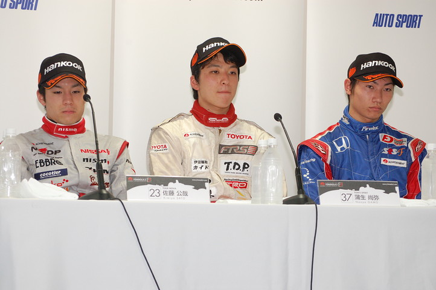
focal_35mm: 108
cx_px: 218
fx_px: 1307
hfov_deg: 18.9
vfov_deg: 12.7
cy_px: 145
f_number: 8
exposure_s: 1/60
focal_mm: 72
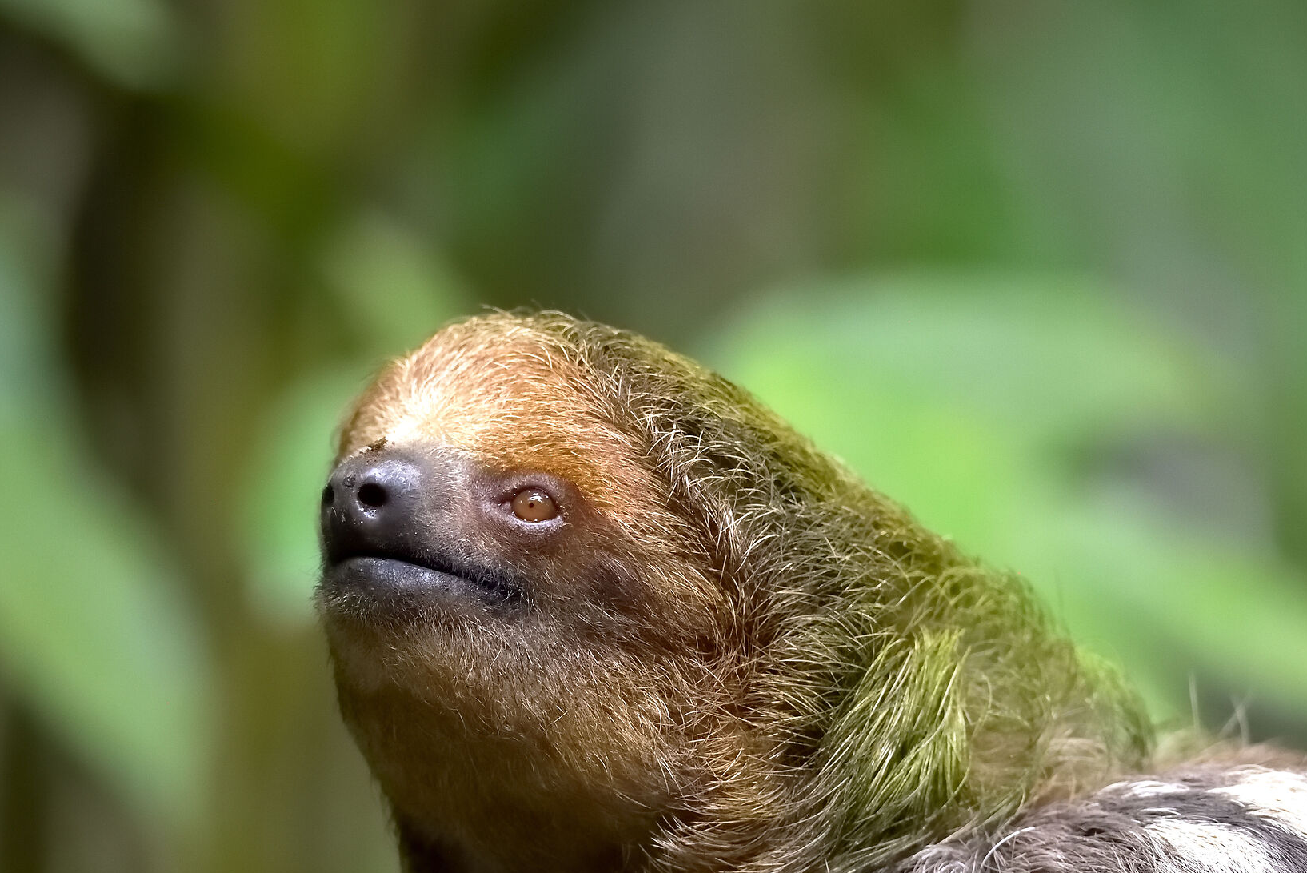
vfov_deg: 2.7
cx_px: 555
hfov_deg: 4.0
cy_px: 499
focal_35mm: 514
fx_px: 18668
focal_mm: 350
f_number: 6
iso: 7200
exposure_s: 1/500
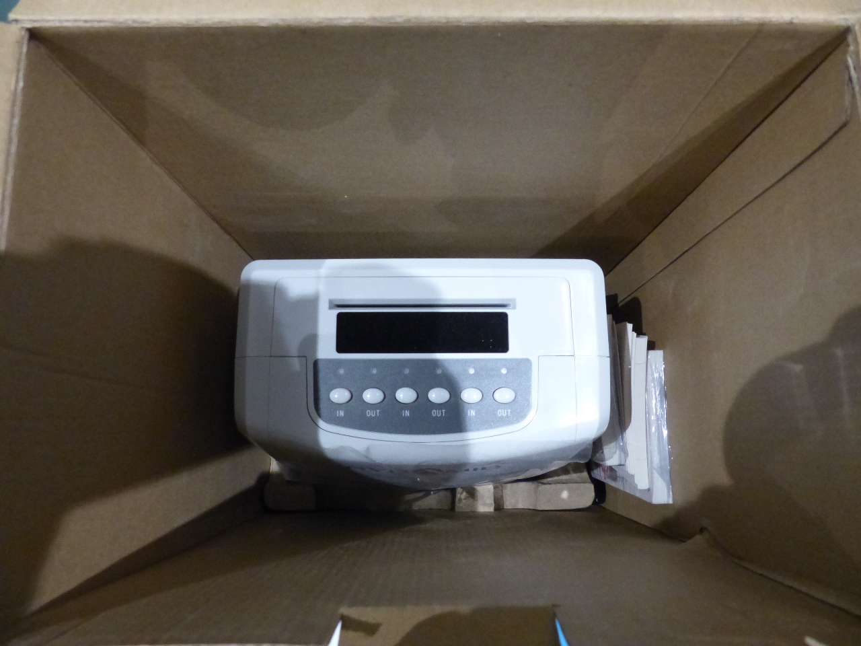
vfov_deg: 54.9
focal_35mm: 25
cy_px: 323
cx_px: 430
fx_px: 622
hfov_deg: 69.4
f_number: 2.8
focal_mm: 4.5
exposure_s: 1/60
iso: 800
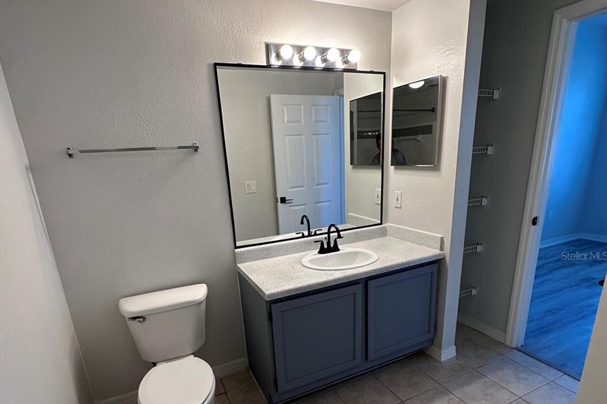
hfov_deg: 84.0
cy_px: 255
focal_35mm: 20
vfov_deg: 61.0
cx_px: 298
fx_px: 337
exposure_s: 1/120
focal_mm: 2.22
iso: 200
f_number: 2.2
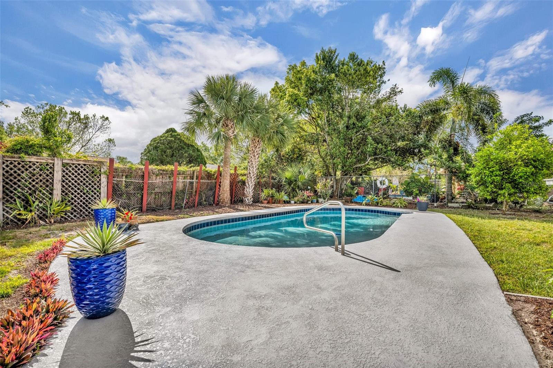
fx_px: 261
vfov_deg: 70.4
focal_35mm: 17
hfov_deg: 93.3
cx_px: 276
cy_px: 184
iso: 400
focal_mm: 17
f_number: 8
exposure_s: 1/1000
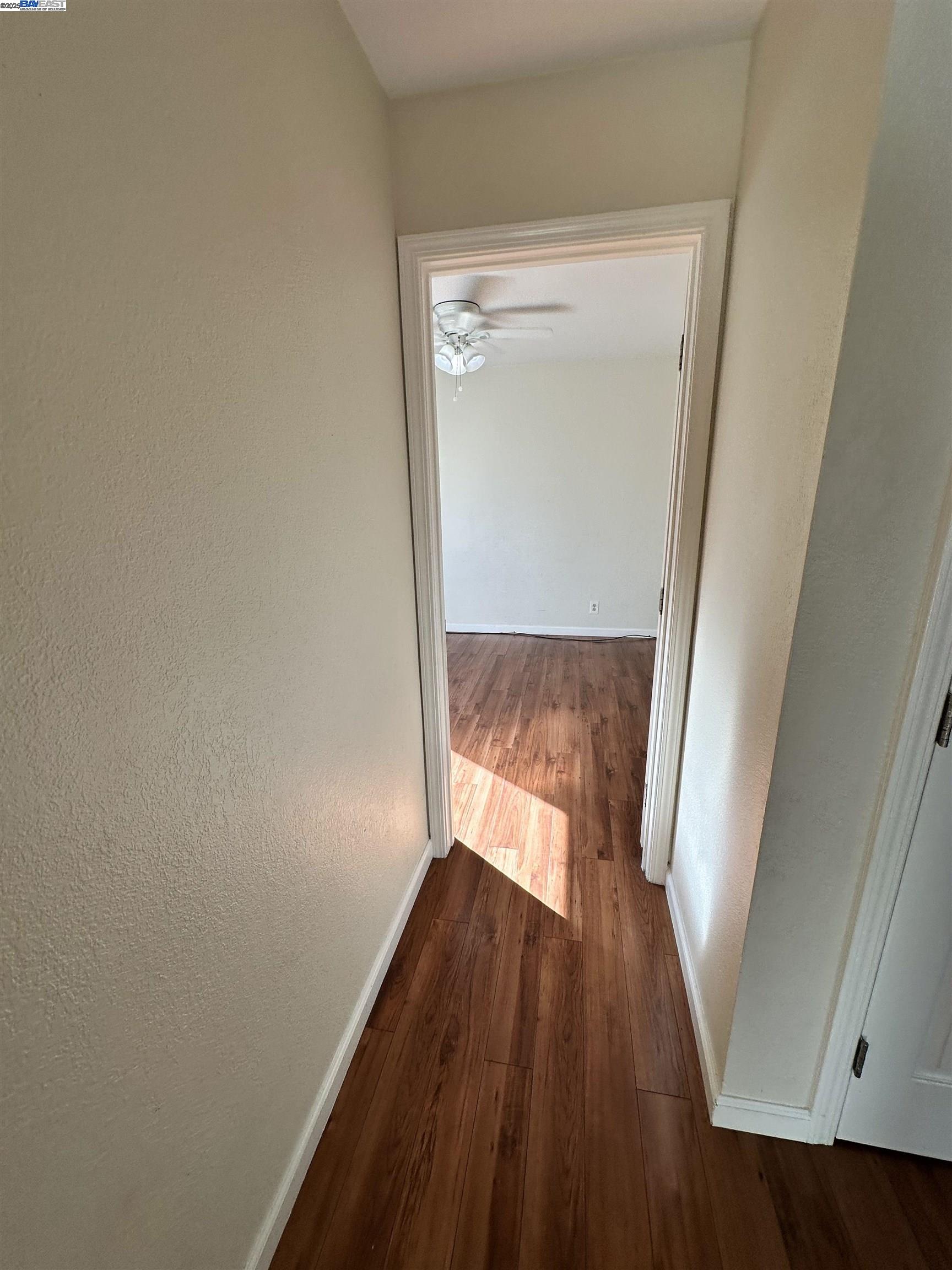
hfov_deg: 85.7
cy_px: 635
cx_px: 476
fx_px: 513
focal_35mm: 14
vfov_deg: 102.1
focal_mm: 2.22
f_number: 2.2
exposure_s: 1/120
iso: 50
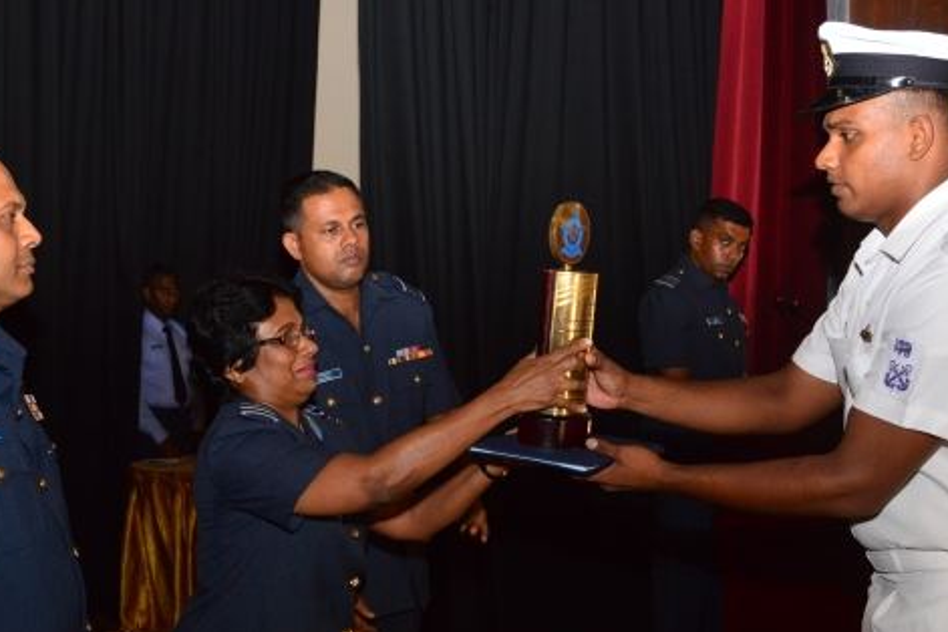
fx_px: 1231
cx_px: 419
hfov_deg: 42.1
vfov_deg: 28.7
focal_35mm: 47
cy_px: 387
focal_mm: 21
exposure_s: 1/80
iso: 800
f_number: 6.3
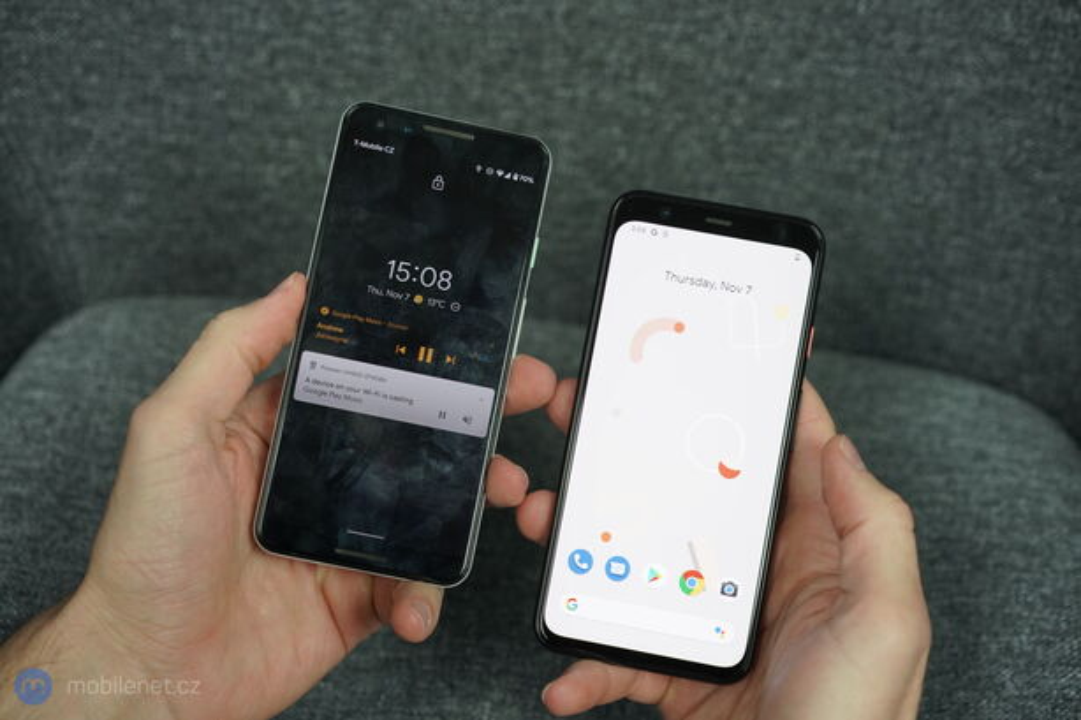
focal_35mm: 55
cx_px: 540
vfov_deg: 24.6
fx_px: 1651
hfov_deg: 36.3
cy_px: 360
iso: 1000
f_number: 4.5
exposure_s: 1/160
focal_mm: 55
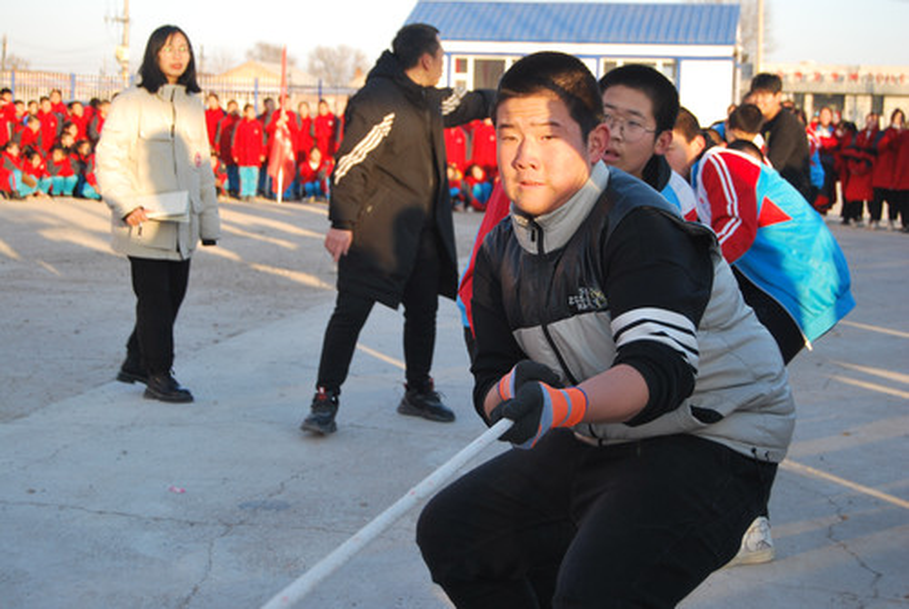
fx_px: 1517
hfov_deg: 33.4
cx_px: 454
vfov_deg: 22.7
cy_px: 304
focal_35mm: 60
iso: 140
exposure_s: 1/125
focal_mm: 40
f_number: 5.6
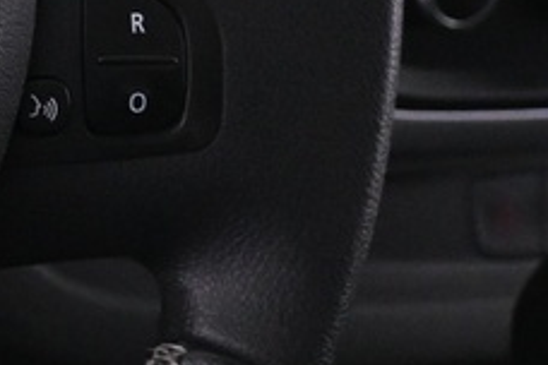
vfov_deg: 6.4
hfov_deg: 9.3
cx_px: -389
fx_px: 3242
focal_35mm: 213
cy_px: -120
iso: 2000
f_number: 3.8
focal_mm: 20
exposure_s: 1/30
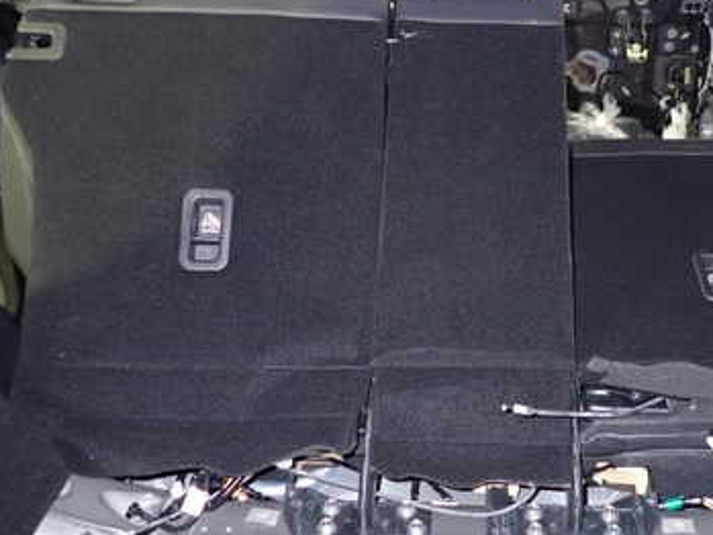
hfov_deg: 43.3
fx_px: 886
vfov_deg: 33.6
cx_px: 464
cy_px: 233
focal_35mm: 43
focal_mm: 4.5
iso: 800
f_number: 2
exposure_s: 1/30
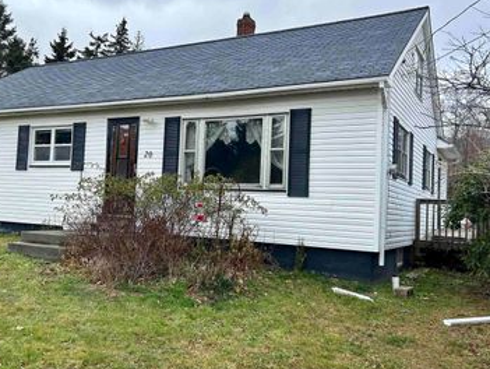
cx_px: 172
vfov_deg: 38.7
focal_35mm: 37
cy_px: 178
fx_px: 524
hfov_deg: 49.4
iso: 50
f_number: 1.5
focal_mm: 5.7
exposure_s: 1/1553
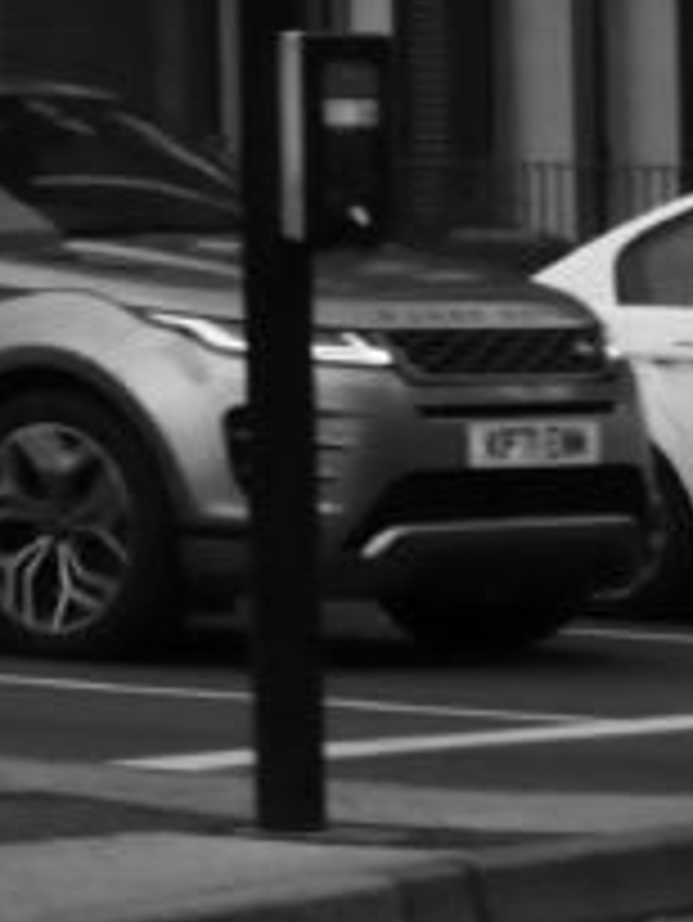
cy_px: -477
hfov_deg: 5.7
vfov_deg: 7.8
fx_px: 6666
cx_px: -990
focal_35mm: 250
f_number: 8
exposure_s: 1/160
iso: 400
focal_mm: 9
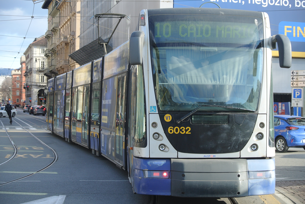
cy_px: 102
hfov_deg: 25.0
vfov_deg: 16.9
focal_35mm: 81
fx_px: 687
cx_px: 152
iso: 100
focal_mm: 30
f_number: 3.8
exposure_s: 1/320
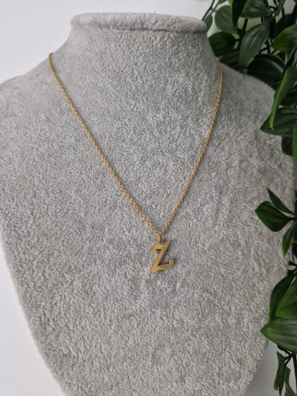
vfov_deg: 73.9
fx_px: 263
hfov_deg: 58.9
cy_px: 198
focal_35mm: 23
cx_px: 148
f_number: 1.8
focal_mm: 5.4
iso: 640
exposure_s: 1/50
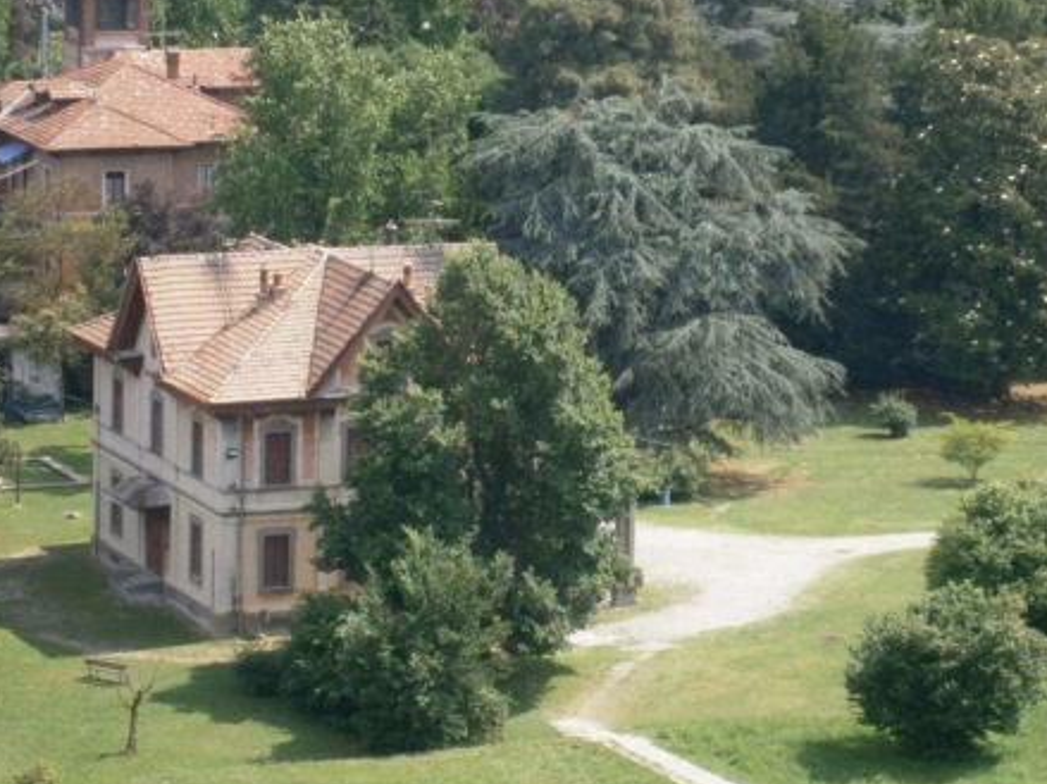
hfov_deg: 11.5
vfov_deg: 8.6
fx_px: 5201
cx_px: 644
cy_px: 400
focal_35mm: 172
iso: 80
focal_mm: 19.6
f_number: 5.8
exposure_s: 1/160
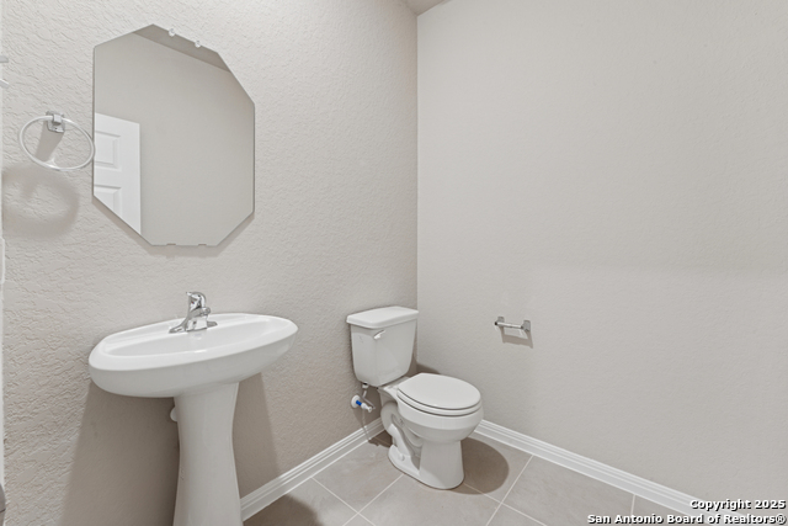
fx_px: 320
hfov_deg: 101.9
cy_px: 263
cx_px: 394
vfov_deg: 78.9
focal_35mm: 15
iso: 100
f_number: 18
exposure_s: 4
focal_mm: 14.6
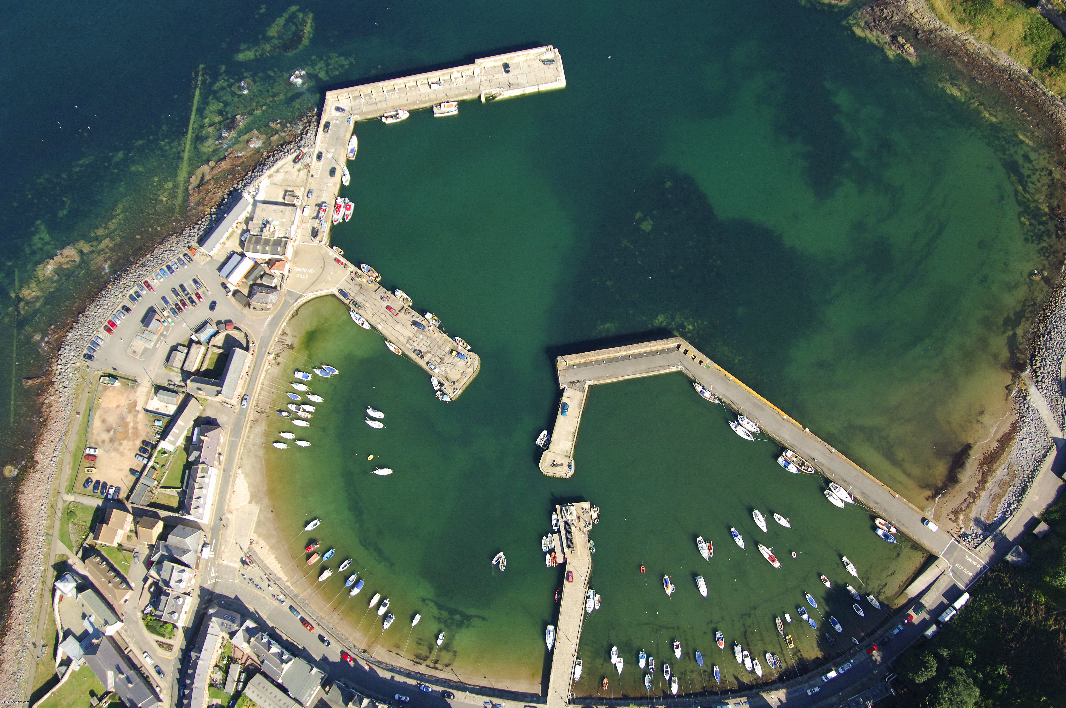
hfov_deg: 53.2
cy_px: 354
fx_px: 1065
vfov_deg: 36.8
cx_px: 533
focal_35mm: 36
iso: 400
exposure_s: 1/1000
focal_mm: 24
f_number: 4.8
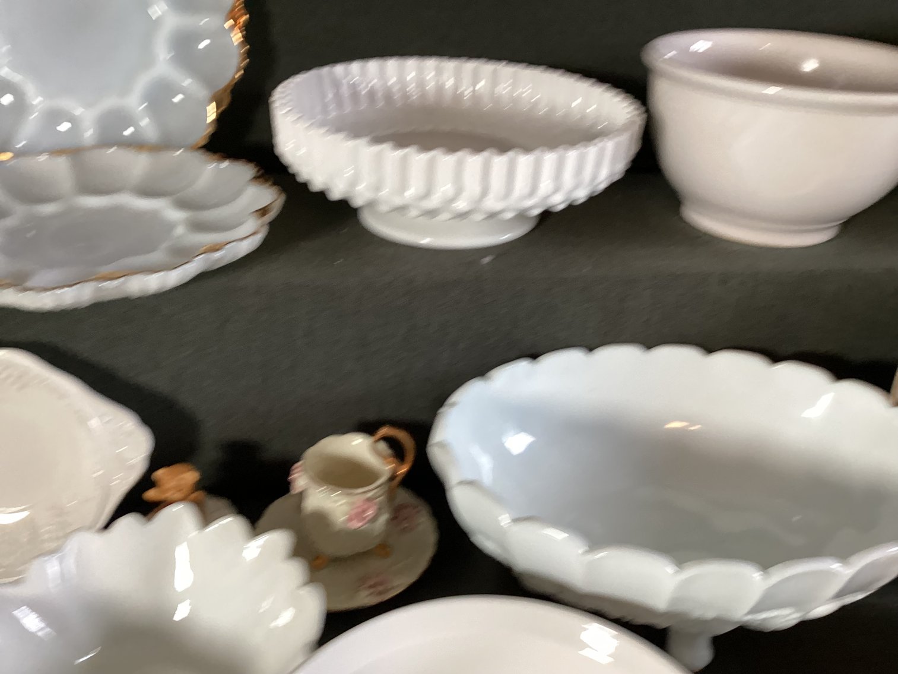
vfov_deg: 45.4
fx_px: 804
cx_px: 449
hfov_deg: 58.3
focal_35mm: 31
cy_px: 337
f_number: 2.4
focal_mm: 3.3
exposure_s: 1/60
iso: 125
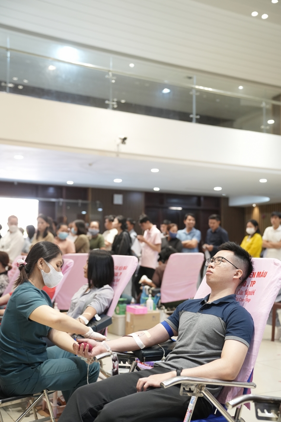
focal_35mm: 42
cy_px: 211
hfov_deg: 31.9
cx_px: 140
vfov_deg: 46.4
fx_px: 492
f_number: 2.5
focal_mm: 42
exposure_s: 1/125
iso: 1600
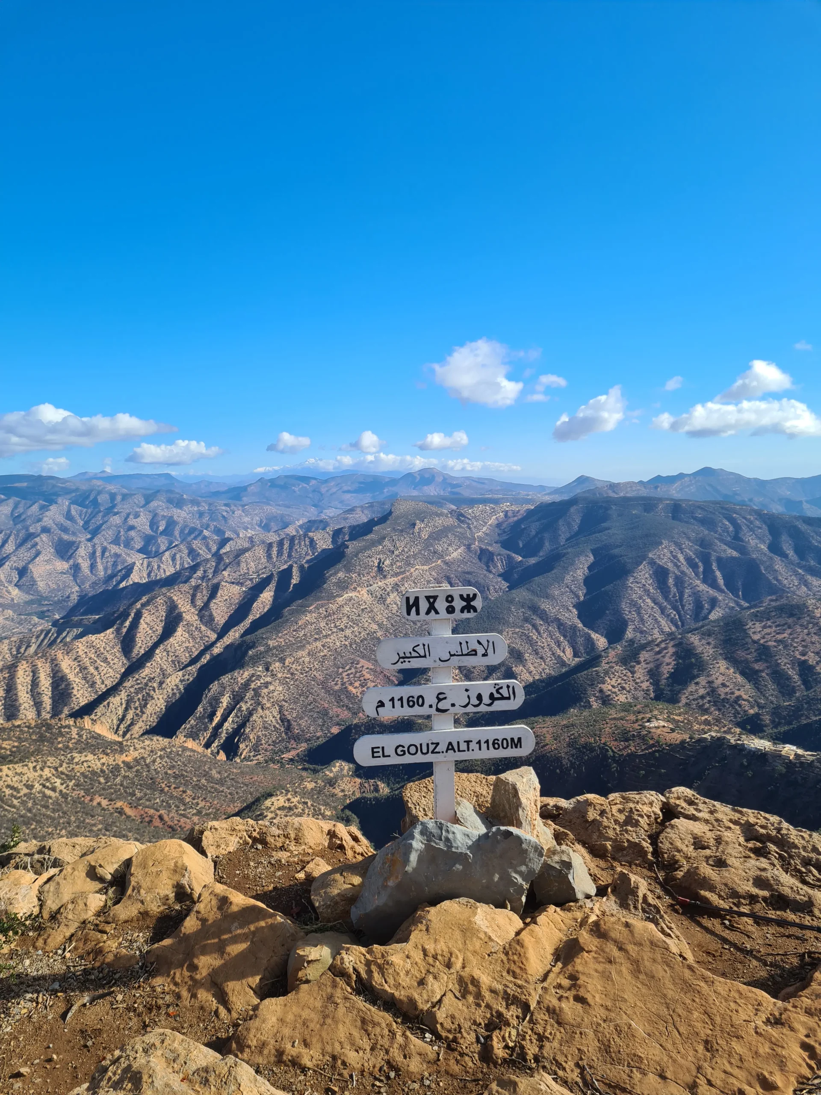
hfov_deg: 53.1
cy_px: 548
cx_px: 410
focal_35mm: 26
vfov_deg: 67.3
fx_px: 822
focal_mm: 5.4
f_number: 1.8
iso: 50
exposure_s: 1/2360
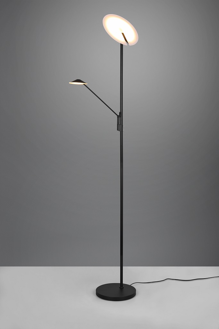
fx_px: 347
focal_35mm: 38
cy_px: 164
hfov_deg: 35.1
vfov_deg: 50.7
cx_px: 110
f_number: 11
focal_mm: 38
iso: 100
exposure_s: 1/8
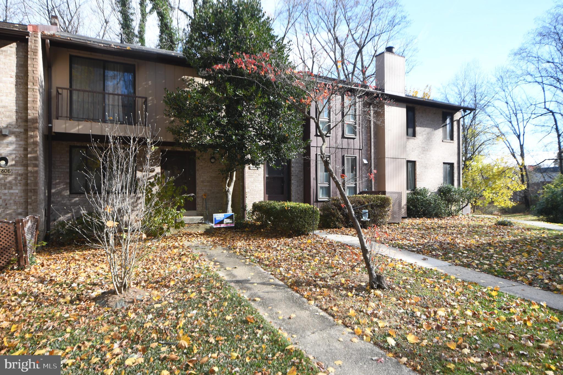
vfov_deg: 57.2
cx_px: 282
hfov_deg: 78.6
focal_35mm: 22
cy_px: 188
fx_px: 344
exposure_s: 1/250
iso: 200
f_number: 5.6
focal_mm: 15
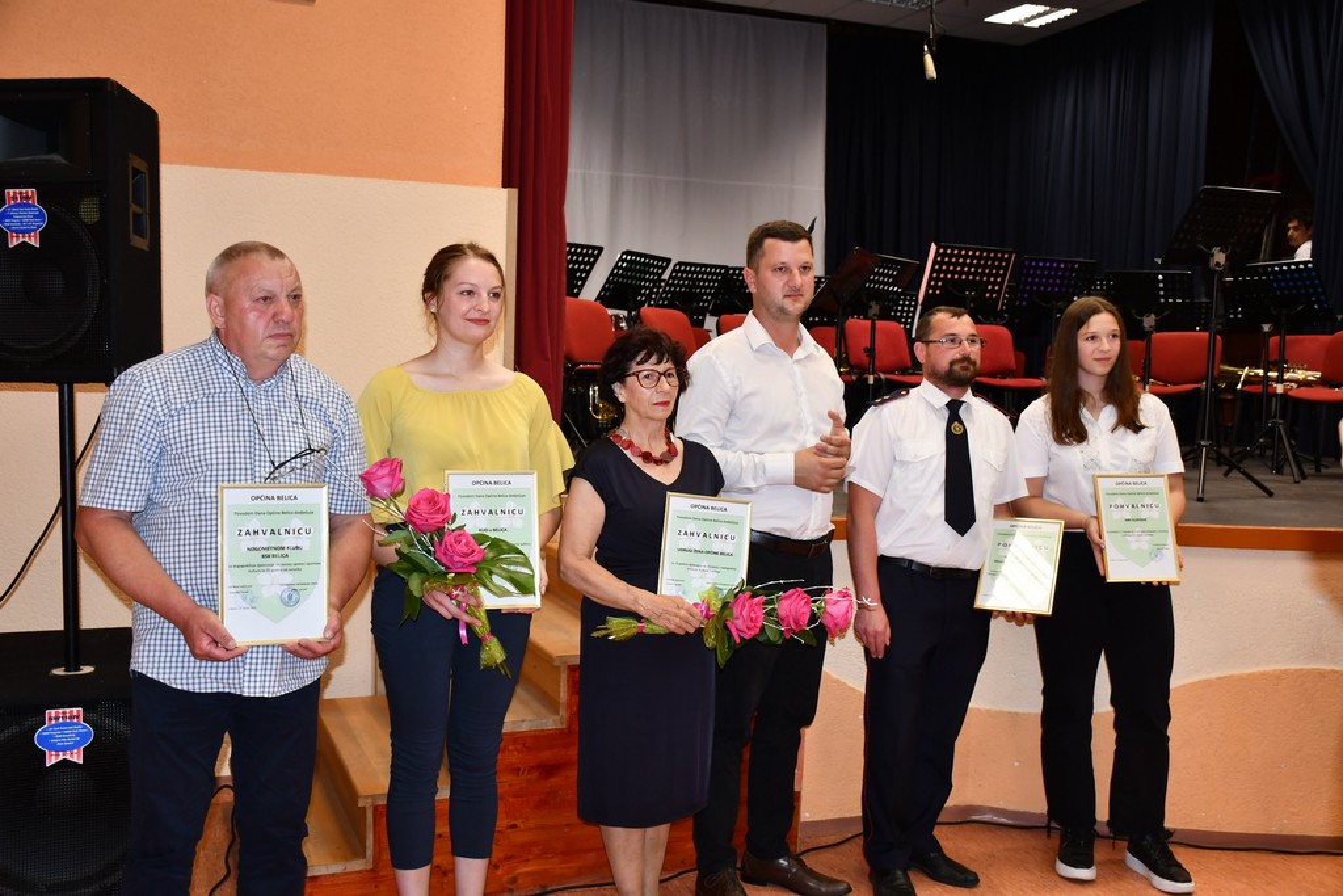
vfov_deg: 38.9
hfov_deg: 55.8
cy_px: 448
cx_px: 672
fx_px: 1268
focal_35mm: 34
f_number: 3.8
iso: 560
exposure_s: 1/60
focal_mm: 23
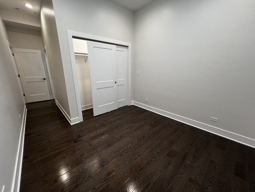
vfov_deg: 89.9
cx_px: 128
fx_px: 96
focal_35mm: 13
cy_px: 96
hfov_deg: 106.2
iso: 200
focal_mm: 1.57
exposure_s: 1/120
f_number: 1.8
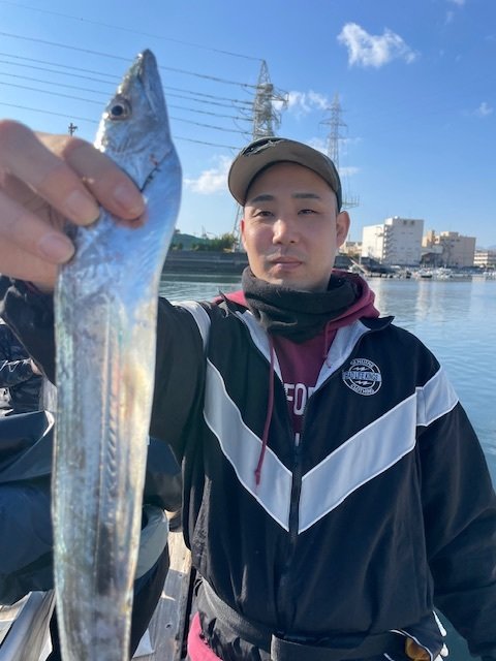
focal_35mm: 26
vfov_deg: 67.3
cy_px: 330
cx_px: 248
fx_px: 497
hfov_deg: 53.1
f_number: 1.6
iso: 32
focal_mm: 4.2
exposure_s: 1/1984
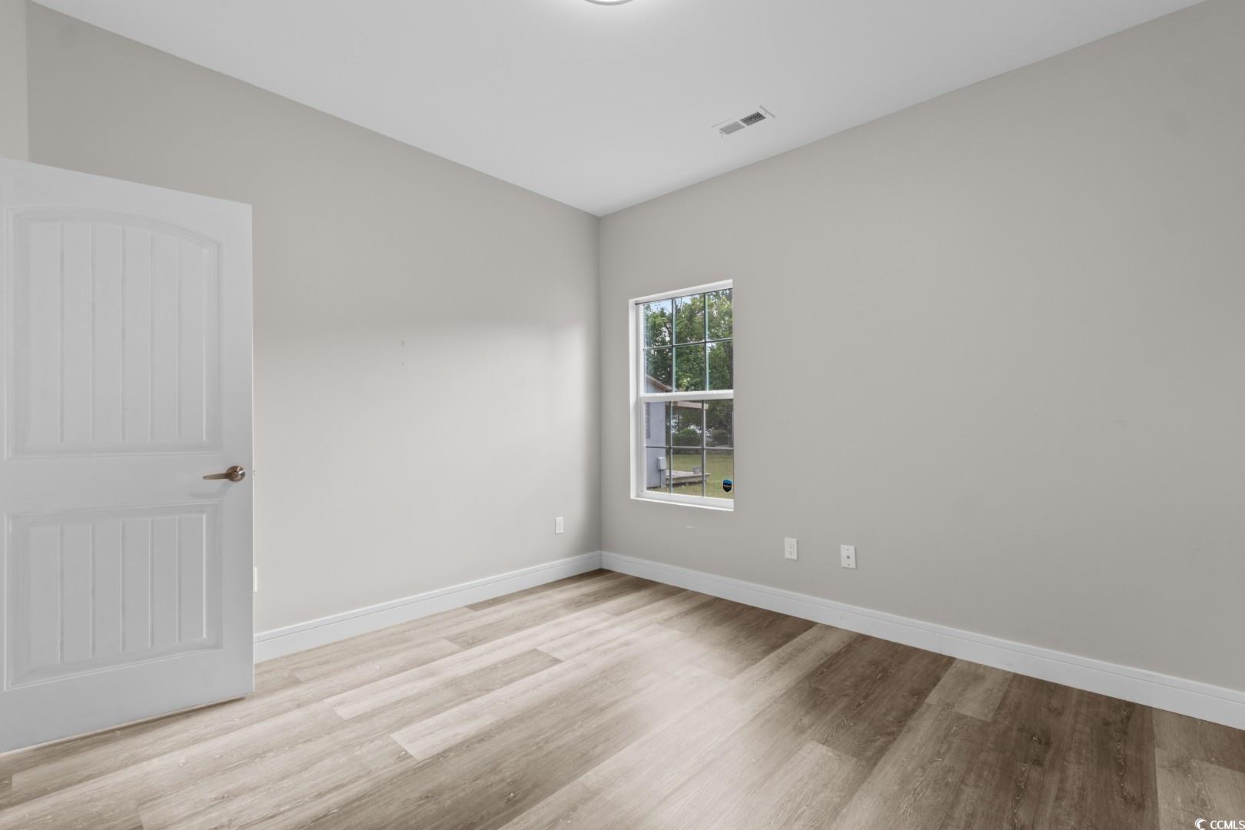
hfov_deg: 100.4
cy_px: 415
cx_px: 622
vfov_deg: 77.3
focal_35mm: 15
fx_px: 519
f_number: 4.5
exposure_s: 1/2
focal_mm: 10
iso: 100
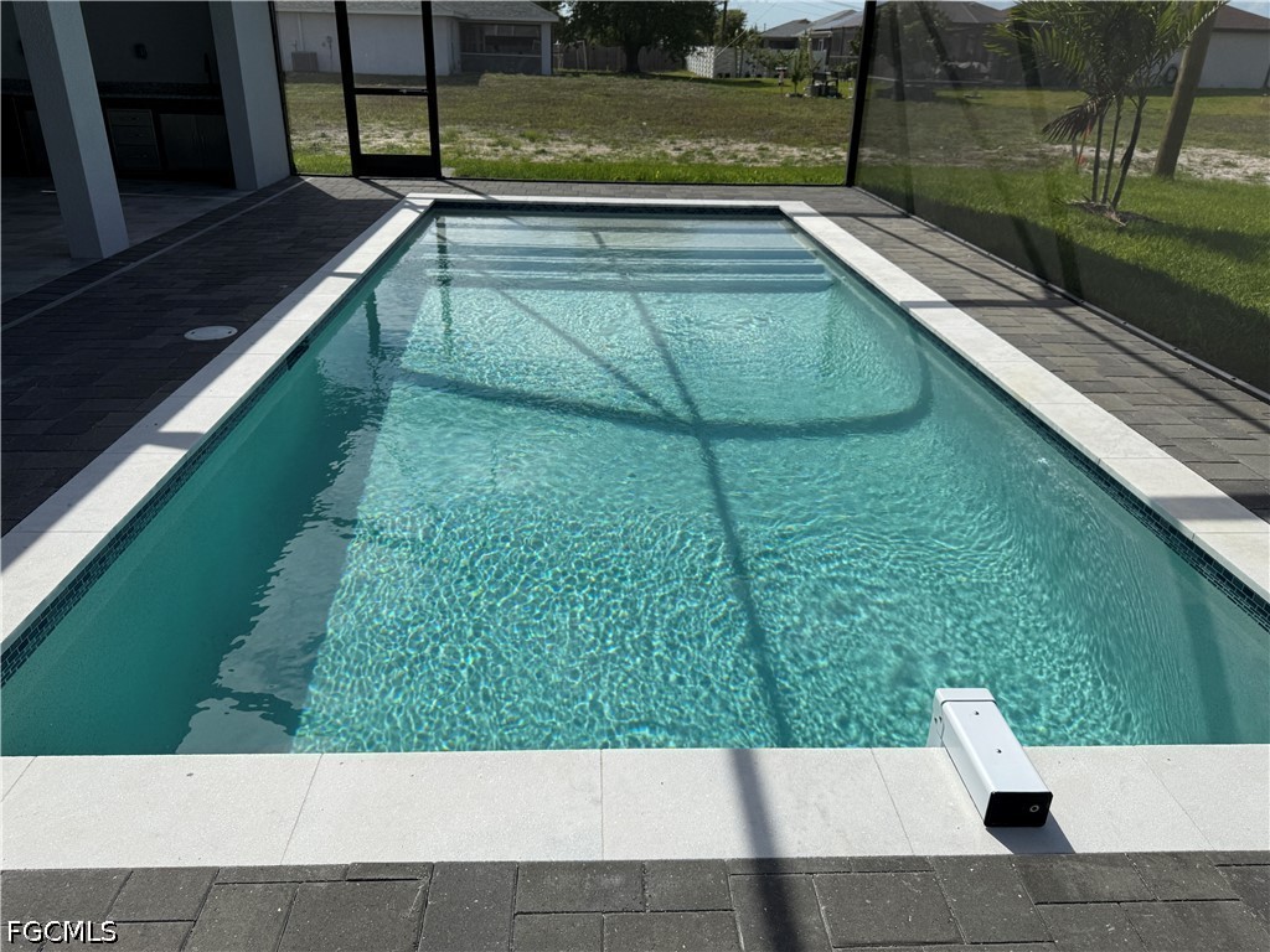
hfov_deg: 71.6
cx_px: 635
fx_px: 881
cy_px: 476
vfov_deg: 56.8
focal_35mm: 24
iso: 80
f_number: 1.78
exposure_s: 1/7353
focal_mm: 6.76
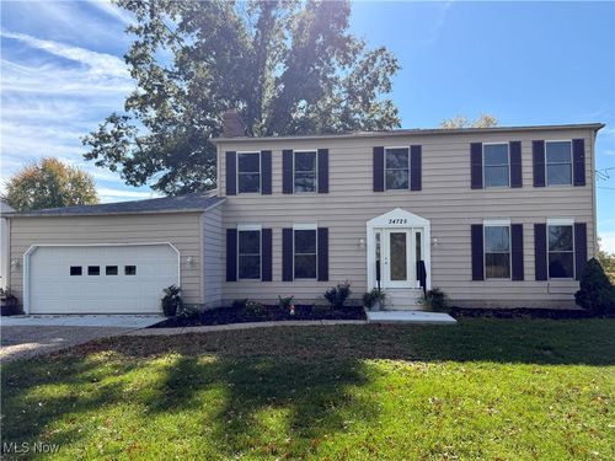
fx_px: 426
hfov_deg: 71.6
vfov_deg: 56.8
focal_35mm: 24
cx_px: 308
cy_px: 230
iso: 100
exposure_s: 1/3584
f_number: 1.78
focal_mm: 6.76
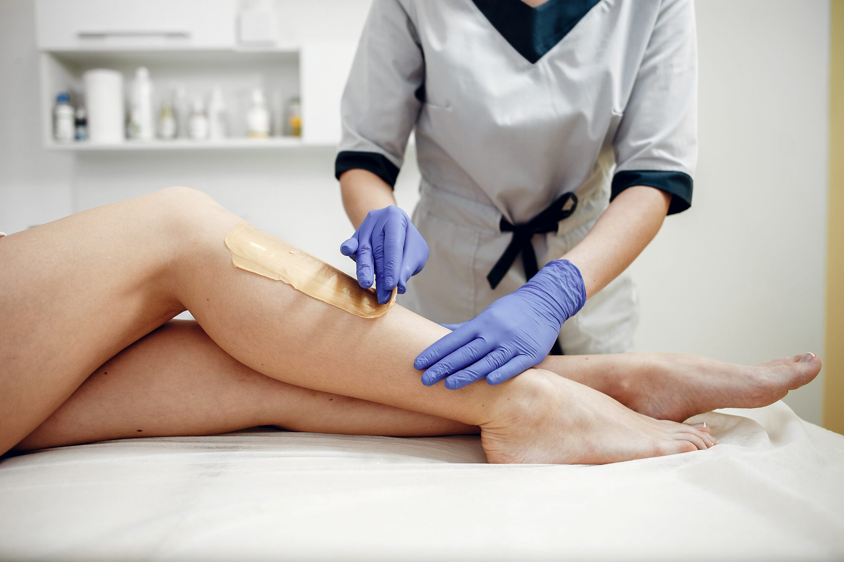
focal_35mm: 28
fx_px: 656
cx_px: 422
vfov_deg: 46.3
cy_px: 281
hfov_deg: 65.5
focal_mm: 28
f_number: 2.5
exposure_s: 1/320
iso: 200
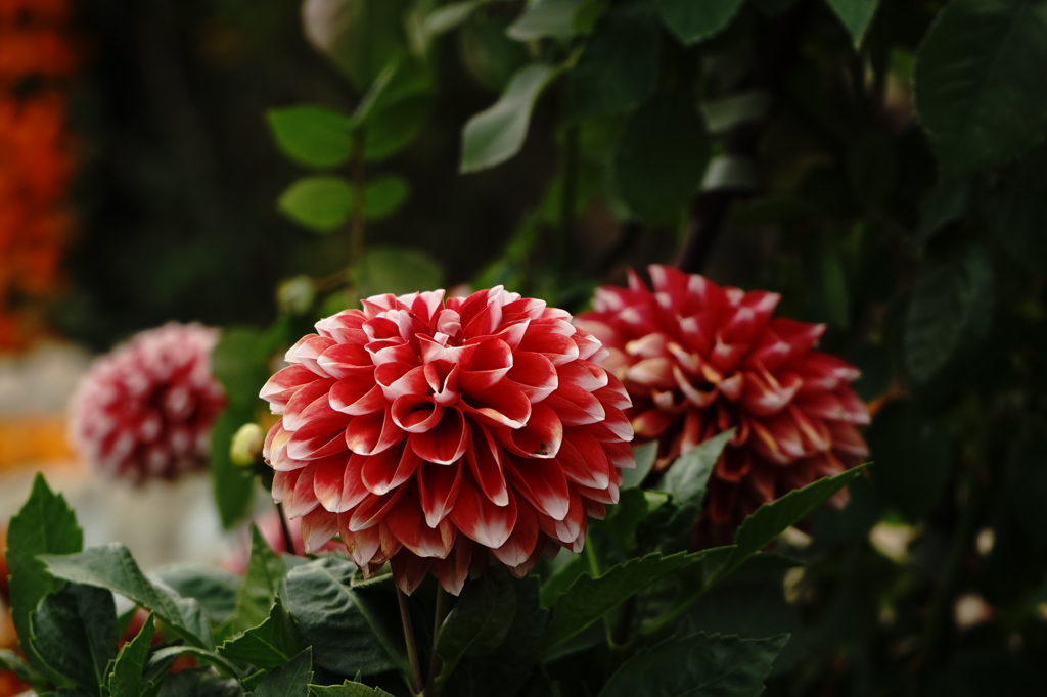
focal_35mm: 105
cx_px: 524
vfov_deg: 13.0
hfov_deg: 19.5
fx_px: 3053
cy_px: 348
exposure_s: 1/250
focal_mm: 70
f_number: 5.6
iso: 100
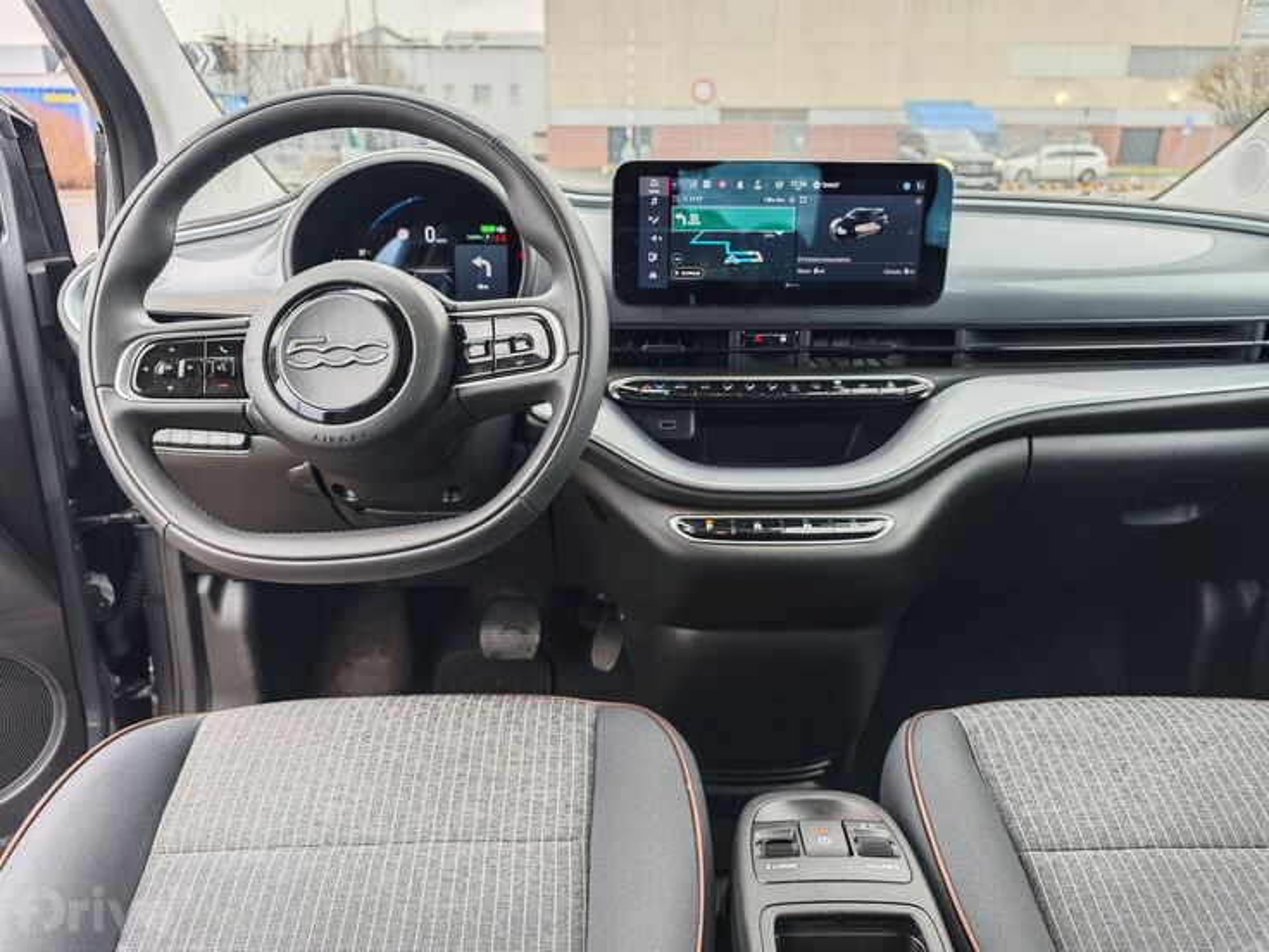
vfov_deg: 58.9
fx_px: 843
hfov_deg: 73.9
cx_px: 634
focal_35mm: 23
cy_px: 476
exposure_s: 1/34.4
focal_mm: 8.72
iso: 640
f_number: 2
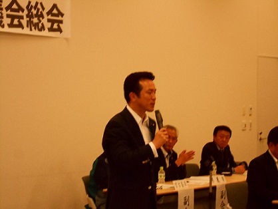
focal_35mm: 130
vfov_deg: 11.4
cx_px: 139
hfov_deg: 15.2
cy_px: 104
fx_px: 1045
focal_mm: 23
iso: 800
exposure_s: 1/60
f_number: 6.5
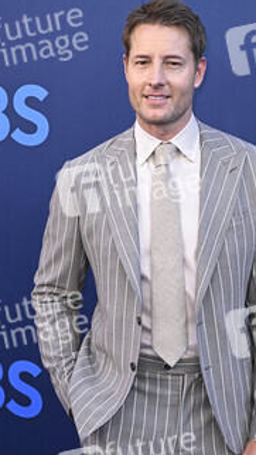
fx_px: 893
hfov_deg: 16.3
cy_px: 254
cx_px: 170
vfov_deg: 28.6
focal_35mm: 74
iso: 500
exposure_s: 1/200
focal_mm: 57
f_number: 5.6
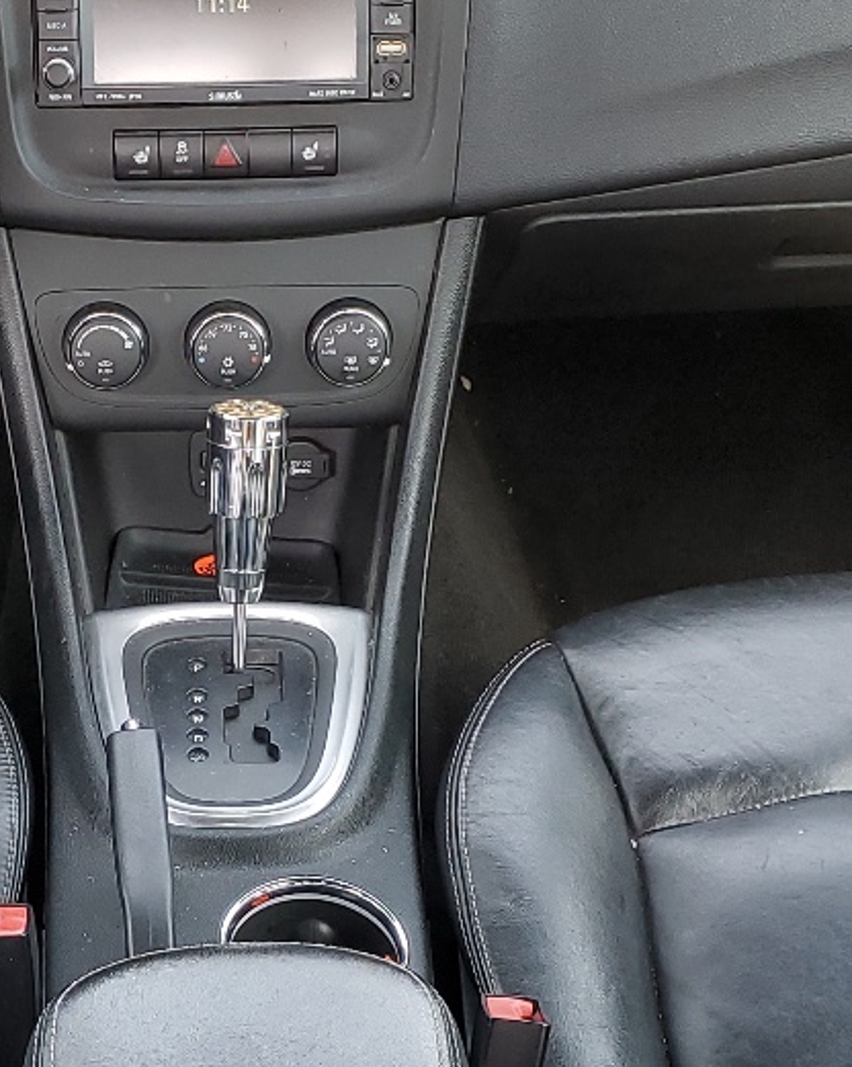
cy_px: 692
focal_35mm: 78
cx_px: 184
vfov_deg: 24.4
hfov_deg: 19.5
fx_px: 2461
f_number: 1.5
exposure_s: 1/120
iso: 56
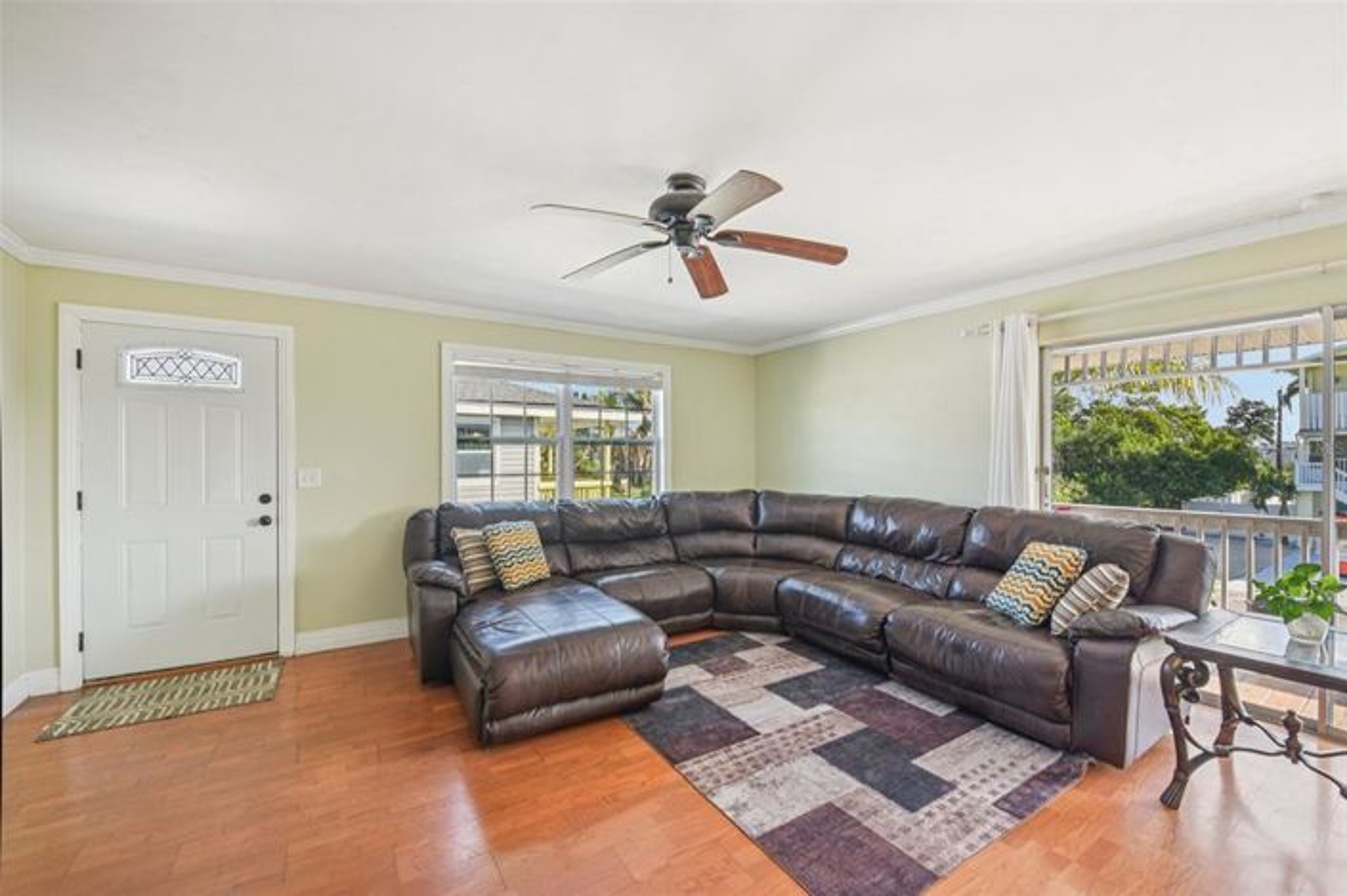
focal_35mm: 14
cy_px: 448
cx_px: 674
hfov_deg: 104.3
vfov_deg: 81.1
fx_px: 523
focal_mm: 14
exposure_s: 1/80
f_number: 8
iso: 400
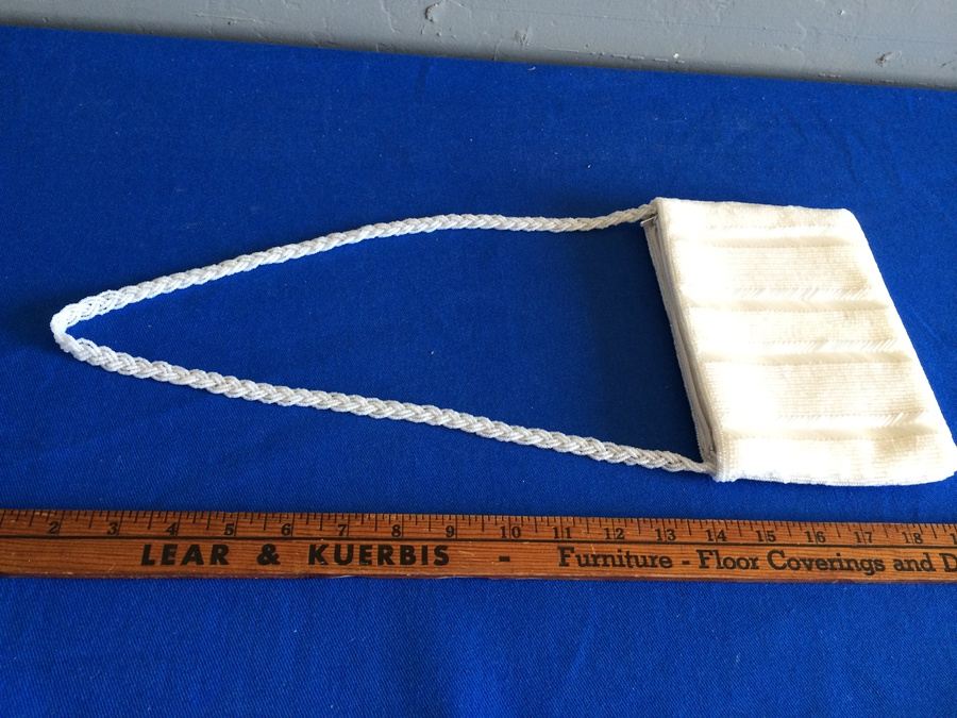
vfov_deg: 46.8
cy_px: 359
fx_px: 829
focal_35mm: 30
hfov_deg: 60.0
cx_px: 478
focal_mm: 4.12
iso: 64
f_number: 2.2
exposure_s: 1/30
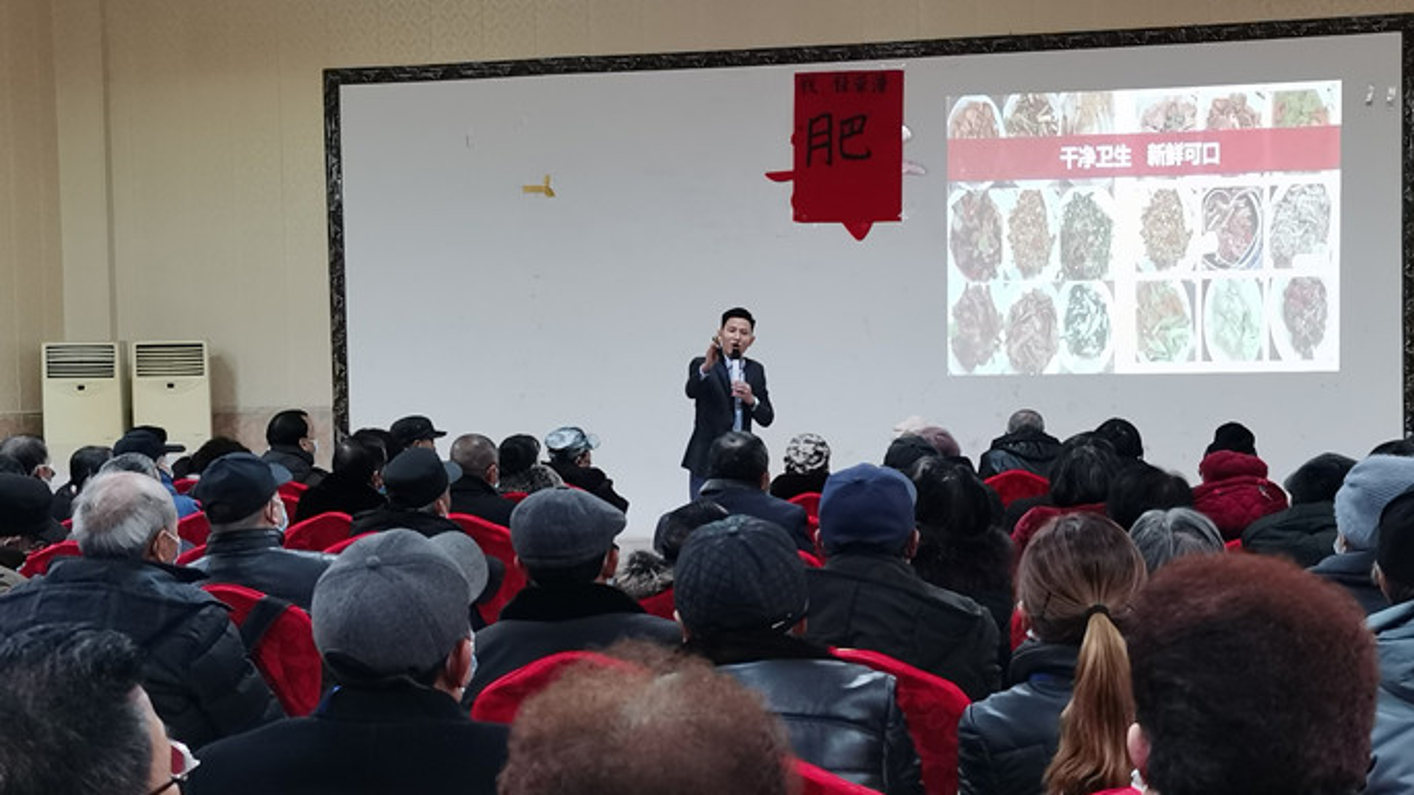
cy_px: 462
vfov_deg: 24.4
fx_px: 1837
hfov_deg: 42.1
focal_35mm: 49
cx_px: 706
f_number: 1.8
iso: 320
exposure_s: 1/50
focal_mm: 5.58
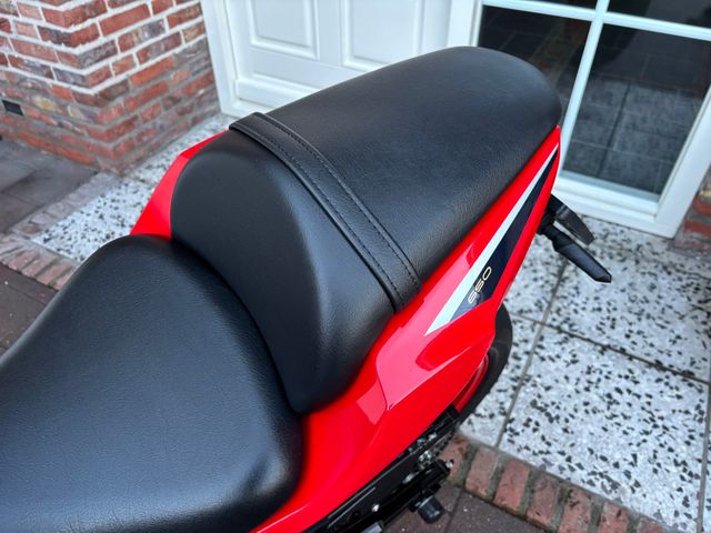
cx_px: 356
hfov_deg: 67.3
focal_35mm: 26
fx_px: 534
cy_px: 266
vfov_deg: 53.1
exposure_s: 1/60
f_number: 1.6
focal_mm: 5.96
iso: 200
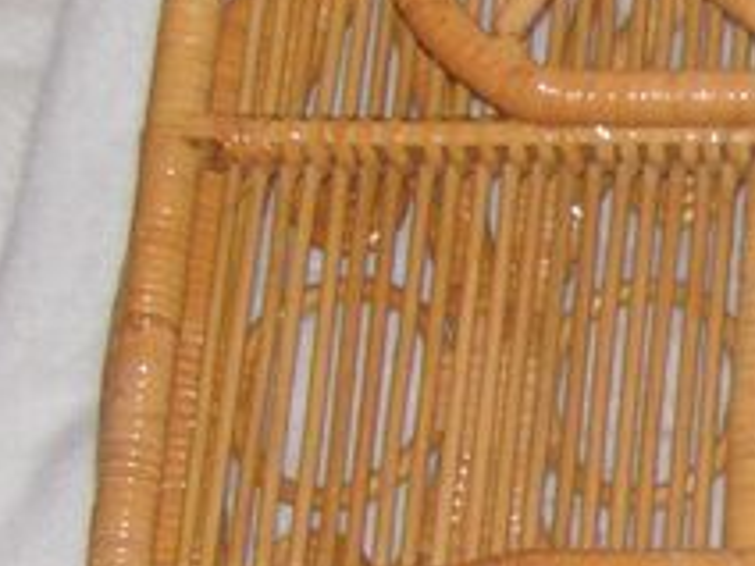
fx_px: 3337
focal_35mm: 153
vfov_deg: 9.7
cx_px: 1360
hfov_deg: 11.9
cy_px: 379
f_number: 3.2
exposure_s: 1/40
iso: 200
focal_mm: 6
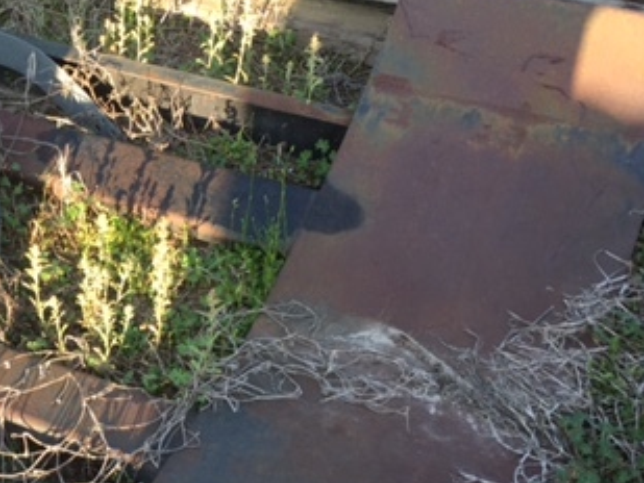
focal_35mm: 60
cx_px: 13
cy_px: 375
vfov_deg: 24.1
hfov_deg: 30.1
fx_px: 1117
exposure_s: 1/186
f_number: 2.2
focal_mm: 4.15
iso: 32
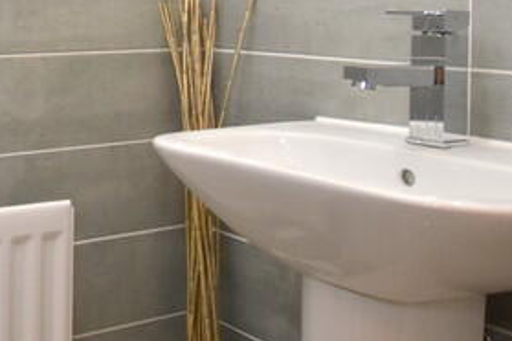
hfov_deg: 32.8
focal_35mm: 55
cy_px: 36
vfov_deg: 24.0
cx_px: -18
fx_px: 782
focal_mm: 10
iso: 800
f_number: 4.5
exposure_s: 1/80
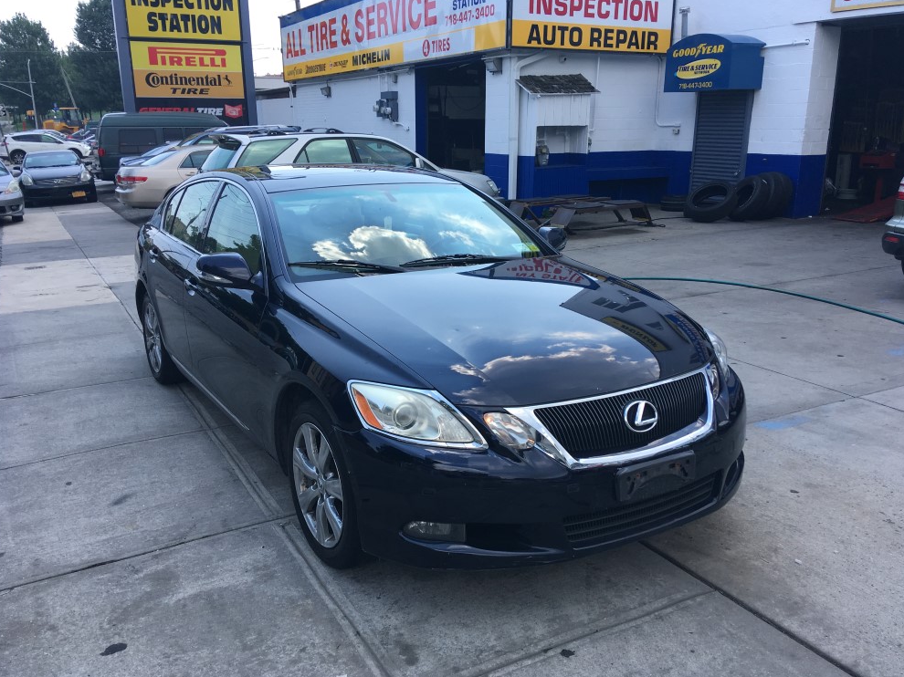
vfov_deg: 46.8
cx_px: 447
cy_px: 347
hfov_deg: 60.0
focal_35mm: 30
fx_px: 783
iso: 25
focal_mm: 4.15
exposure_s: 1/516
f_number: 2.2
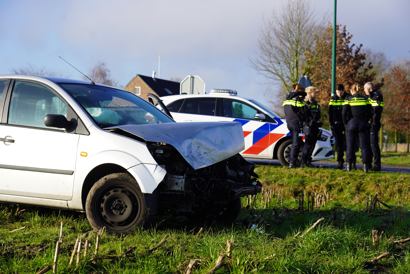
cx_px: 205
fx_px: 831
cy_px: 137
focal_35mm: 73
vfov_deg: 18.7
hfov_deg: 27.7
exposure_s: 1/400
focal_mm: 73
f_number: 5
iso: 100
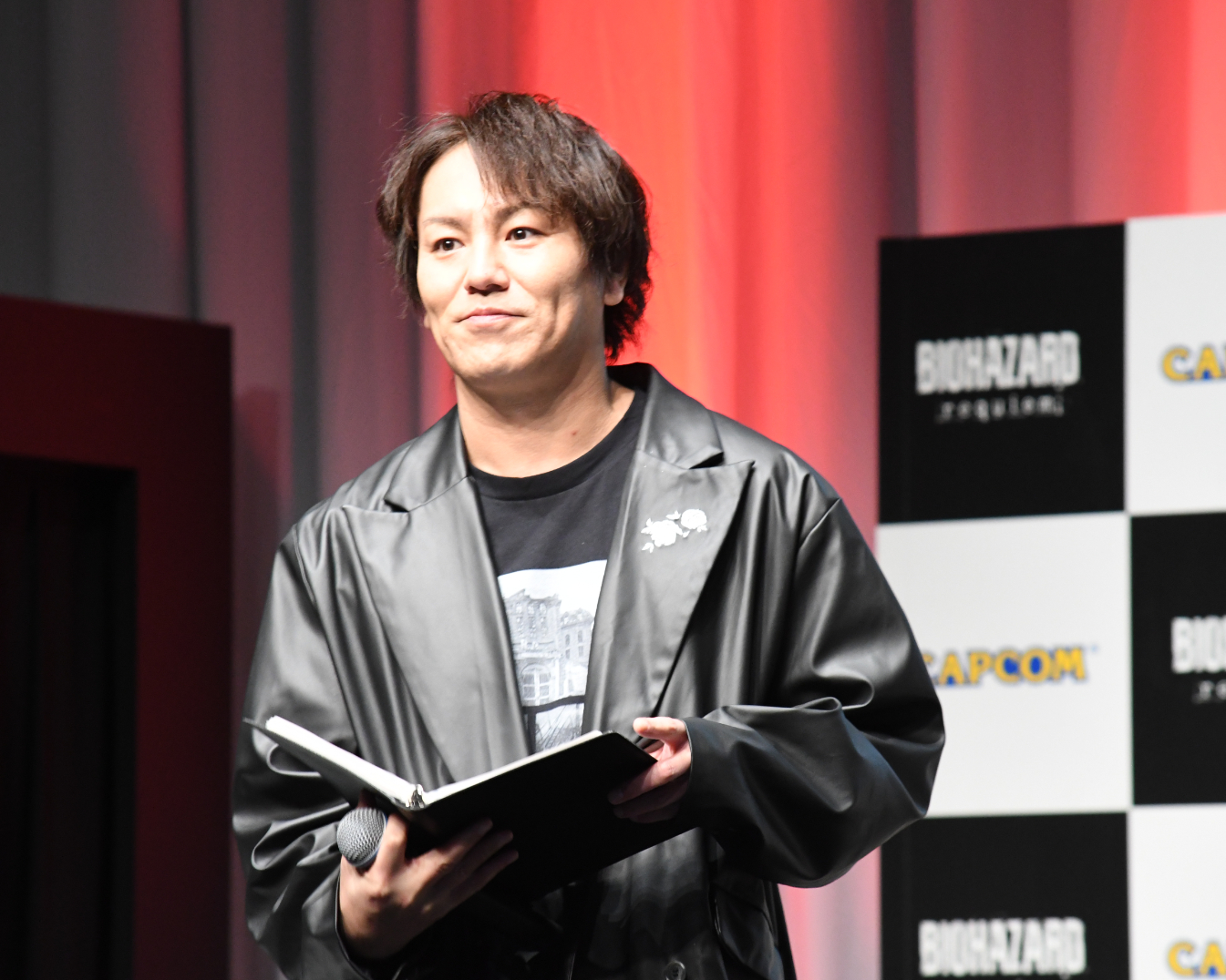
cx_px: 592
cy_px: 489
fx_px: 11995
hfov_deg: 5.9
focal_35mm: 331
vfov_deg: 4.7
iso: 2800
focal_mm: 195
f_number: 8
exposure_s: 1/50
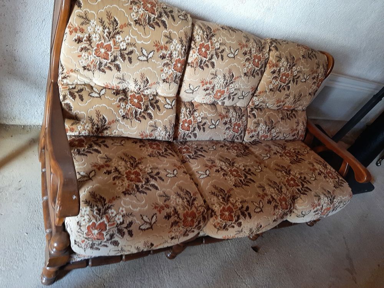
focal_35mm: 26
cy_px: 144
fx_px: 288
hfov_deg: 67.3
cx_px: 192
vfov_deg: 53.1
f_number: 1.7
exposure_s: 1/50
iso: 200
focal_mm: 3.93
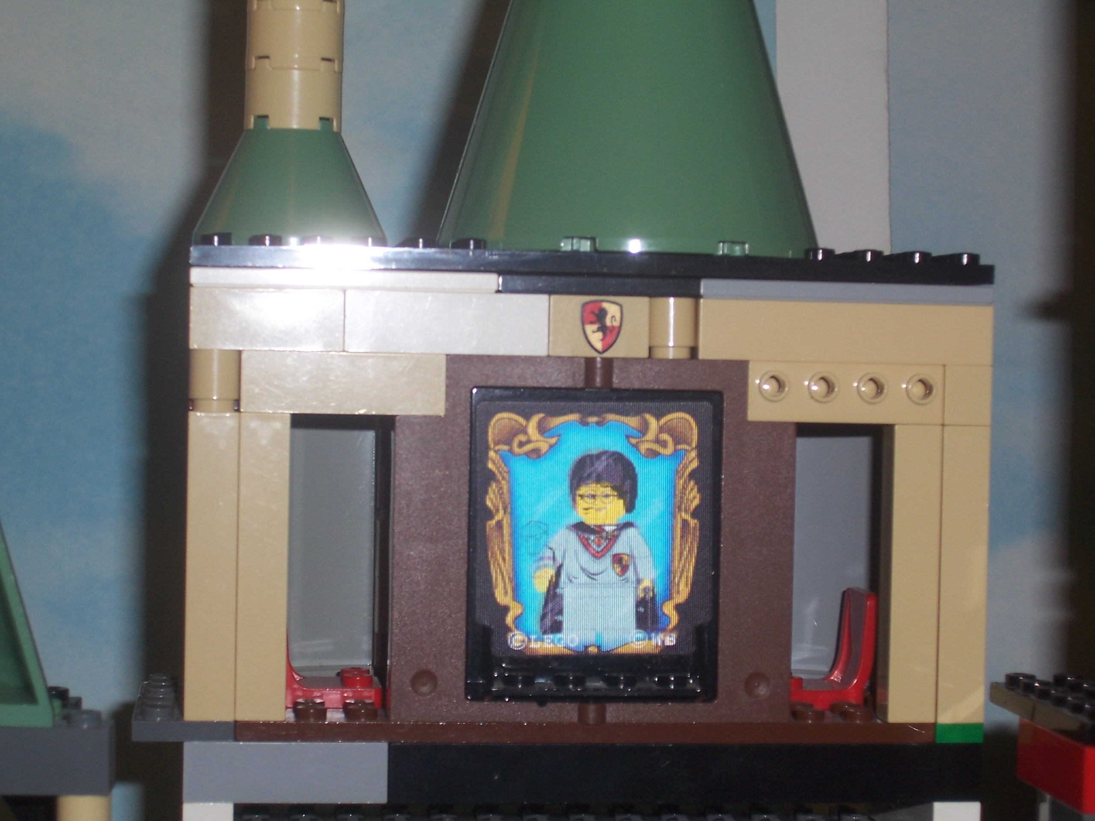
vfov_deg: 18.0
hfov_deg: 23.8
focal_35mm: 82
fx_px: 2594
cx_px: 548
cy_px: 410
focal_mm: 13.5
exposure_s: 1/90
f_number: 4.1
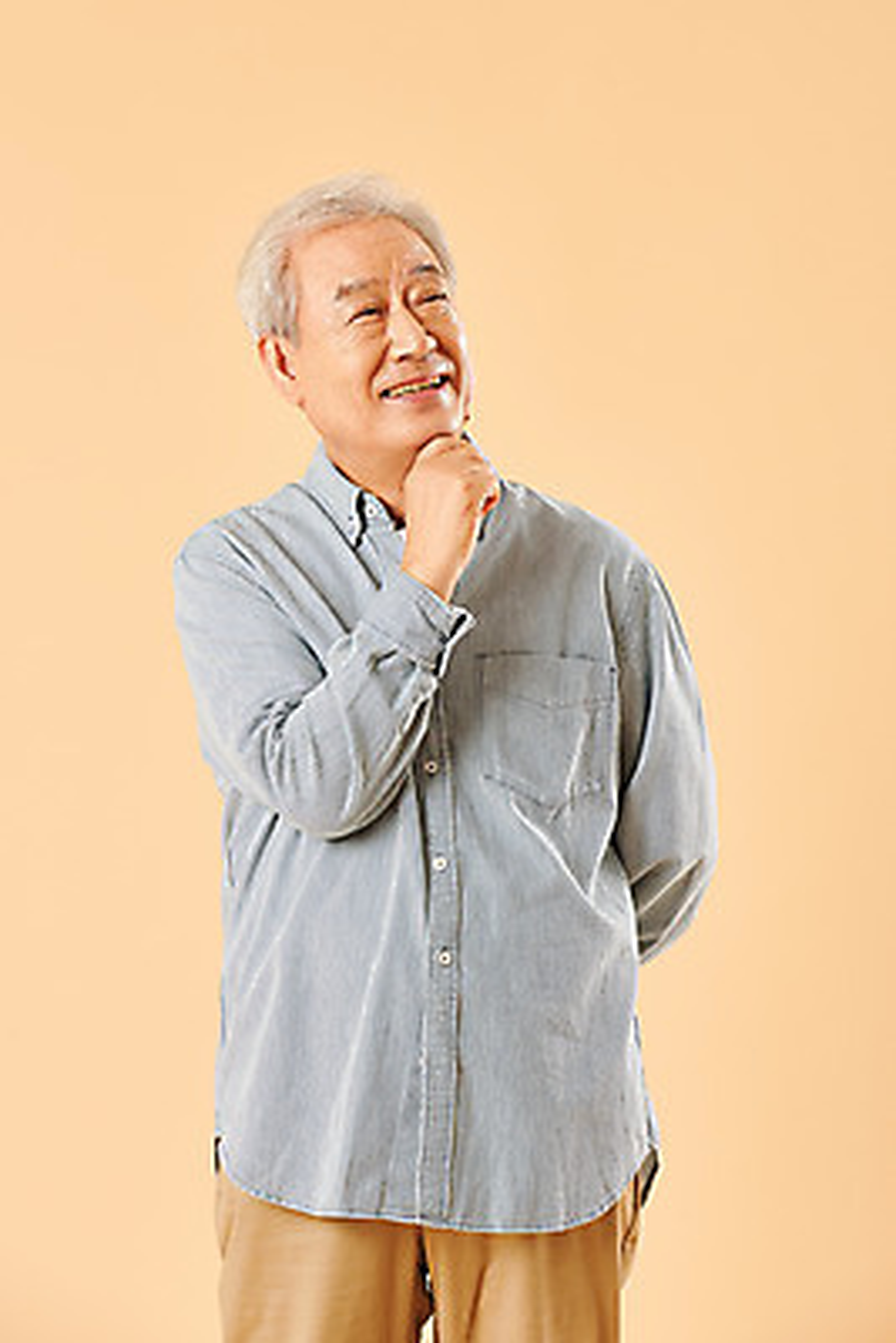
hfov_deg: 8.6
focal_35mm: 160
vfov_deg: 12.8
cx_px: 448
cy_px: 672
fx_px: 5968
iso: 100
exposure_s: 1/125
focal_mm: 160
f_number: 8
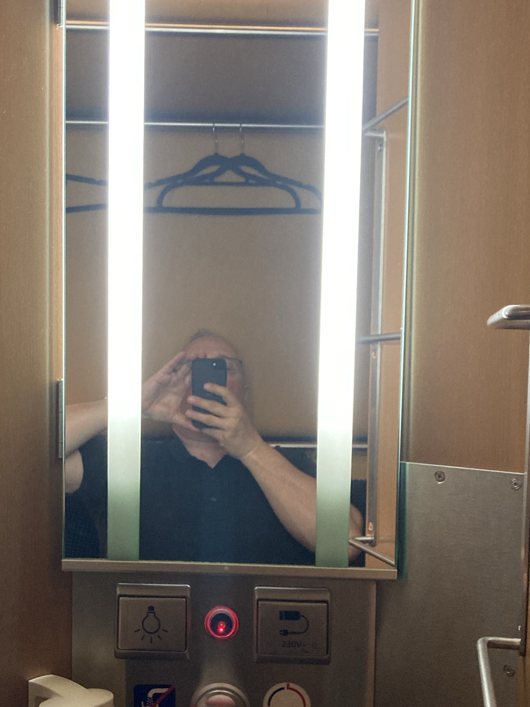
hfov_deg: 32.4
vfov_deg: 42.6
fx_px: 898
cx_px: 155
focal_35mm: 44
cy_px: 441
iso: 320
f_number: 1.8
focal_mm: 3.99
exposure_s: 1/41
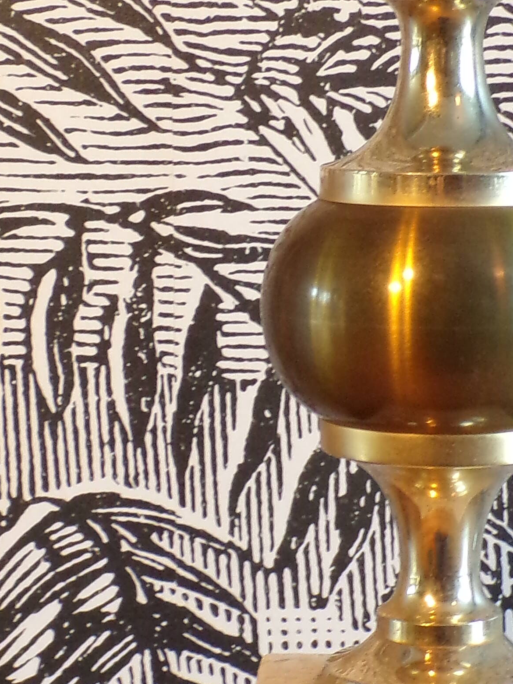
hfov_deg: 11.9
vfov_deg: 15.8
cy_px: 197
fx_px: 2450
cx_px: 394
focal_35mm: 124
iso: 238
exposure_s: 1/17
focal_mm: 7.6
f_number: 3.4
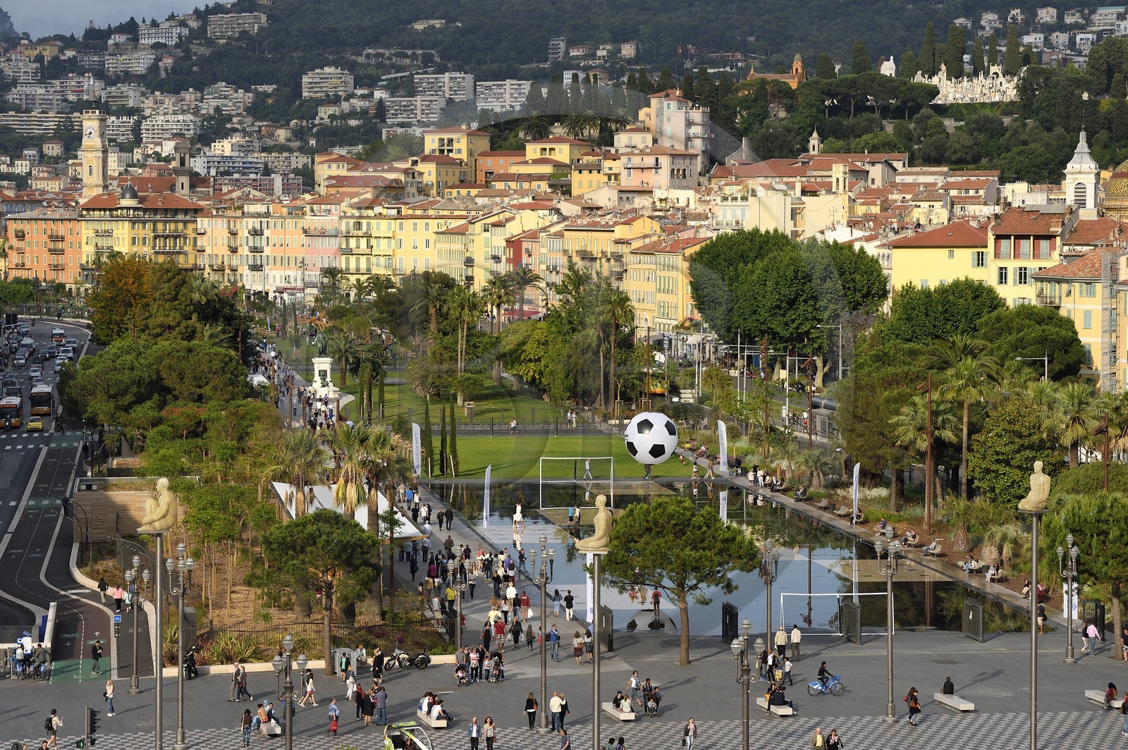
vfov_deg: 12.4
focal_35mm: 110
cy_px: 375
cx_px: 564
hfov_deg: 18.6
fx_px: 3444
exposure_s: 1/250
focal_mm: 110
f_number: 10
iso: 200
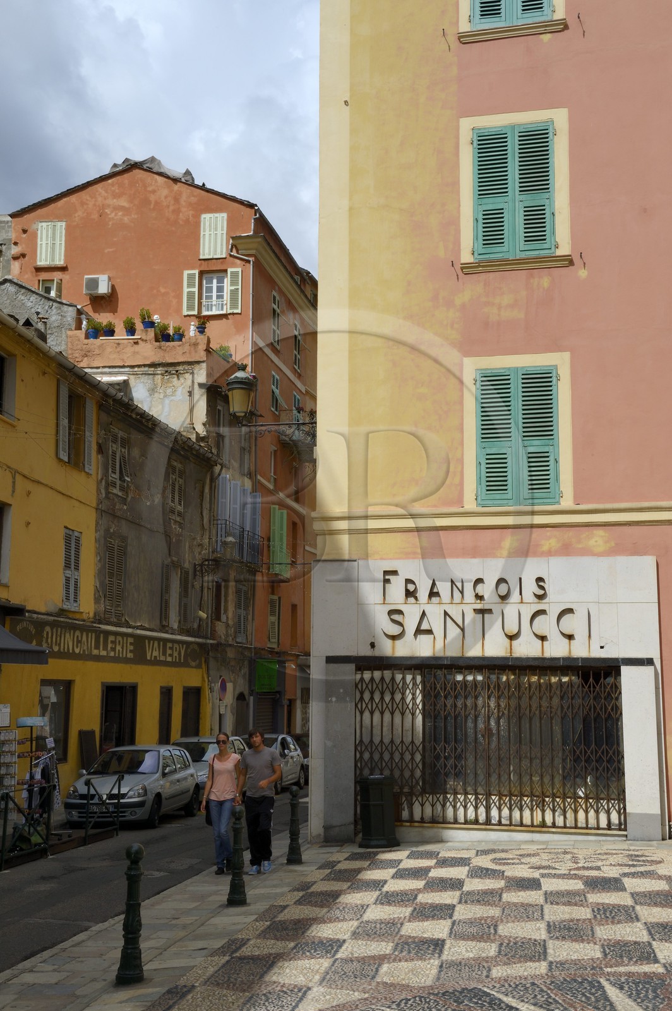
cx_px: 336
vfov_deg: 46.4
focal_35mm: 42
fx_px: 1178
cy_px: 506
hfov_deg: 31.8
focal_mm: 42
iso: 200
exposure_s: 1/200
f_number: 20
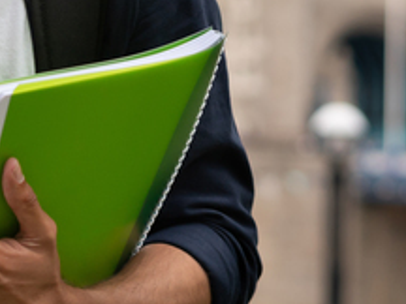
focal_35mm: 235
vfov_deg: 6.3
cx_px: -115
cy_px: -128
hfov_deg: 8.3
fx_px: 2756
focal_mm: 55
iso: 320
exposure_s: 1/1250
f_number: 2.8
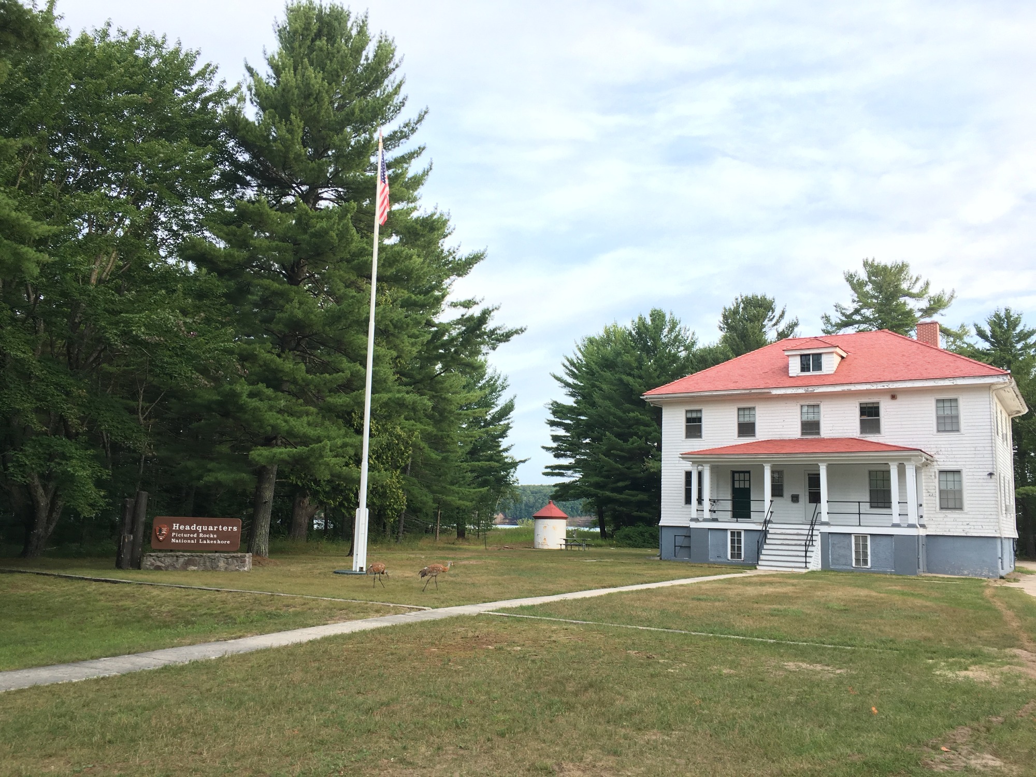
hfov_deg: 61.7
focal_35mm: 29
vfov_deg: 48.2
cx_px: 518
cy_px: 388
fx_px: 868
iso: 25
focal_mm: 4.15
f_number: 2.2
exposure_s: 1/120
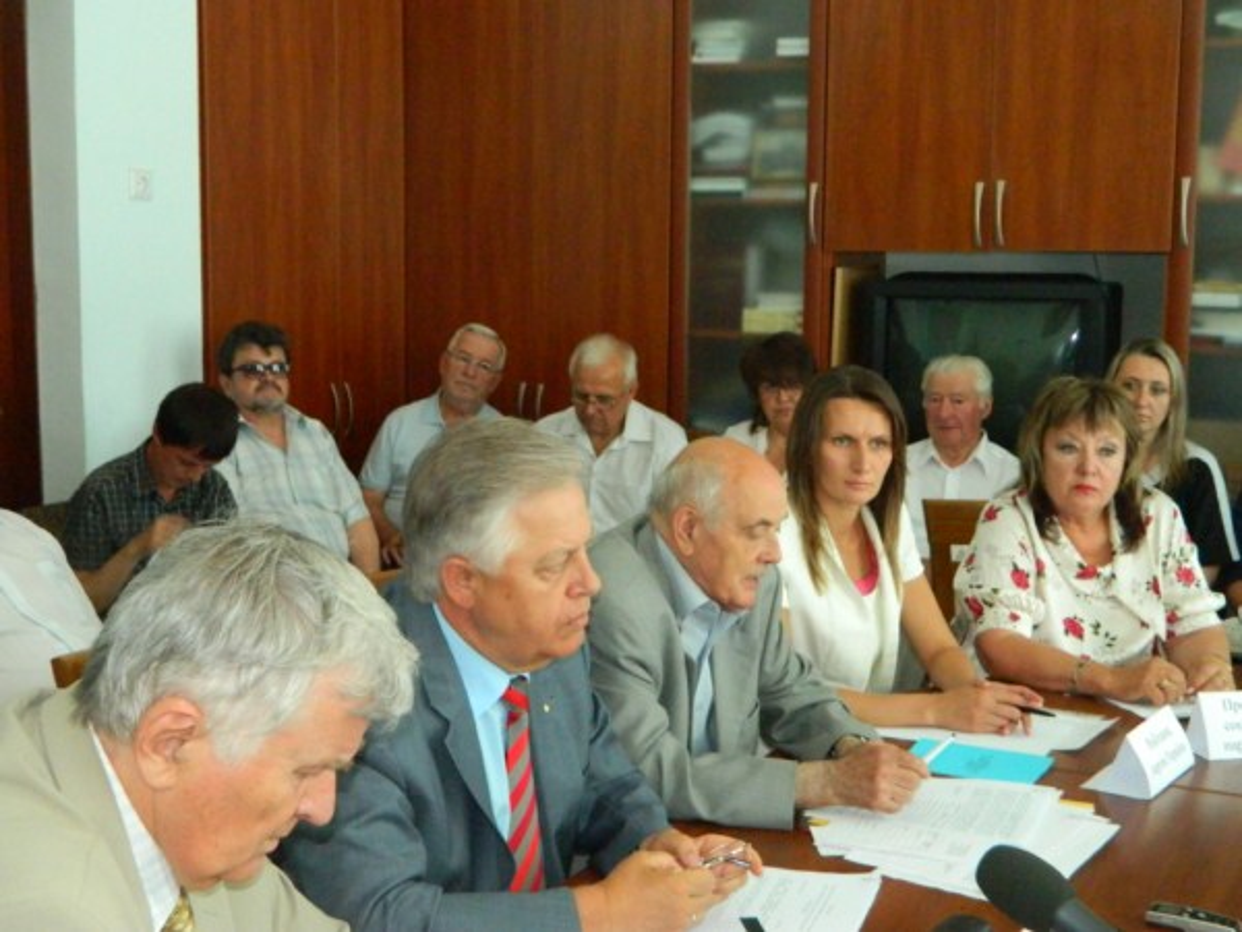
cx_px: 621
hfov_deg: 40.4
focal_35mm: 47
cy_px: 466
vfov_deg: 30.9
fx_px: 1686
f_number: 3.6
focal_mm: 8.4
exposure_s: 1/30
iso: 800
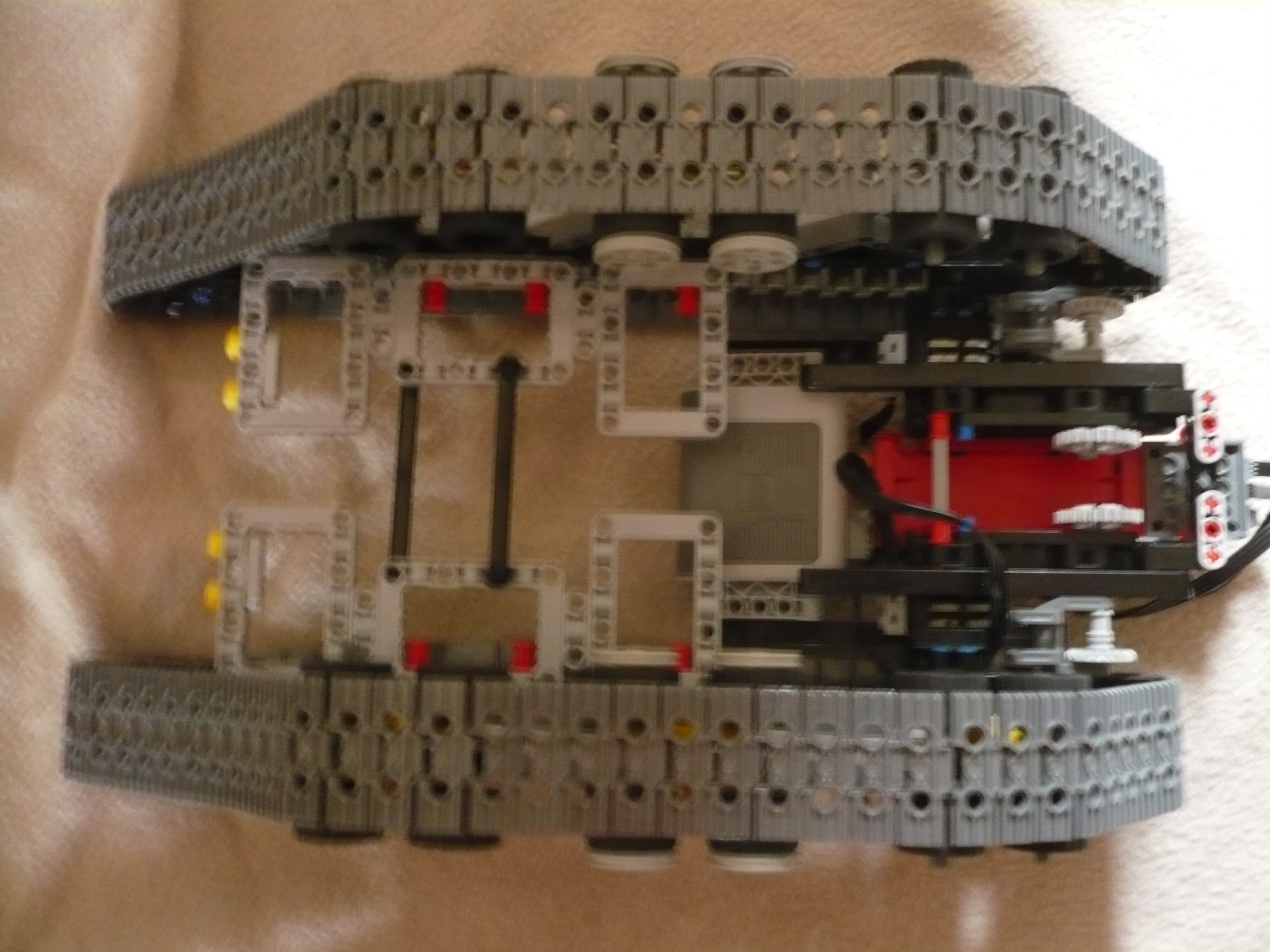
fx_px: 1284
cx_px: 635
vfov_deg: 40.7
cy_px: 476
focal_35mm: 35
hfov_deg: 52.6
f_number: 2.8
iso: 400
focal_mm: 5.8
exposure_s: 1/4
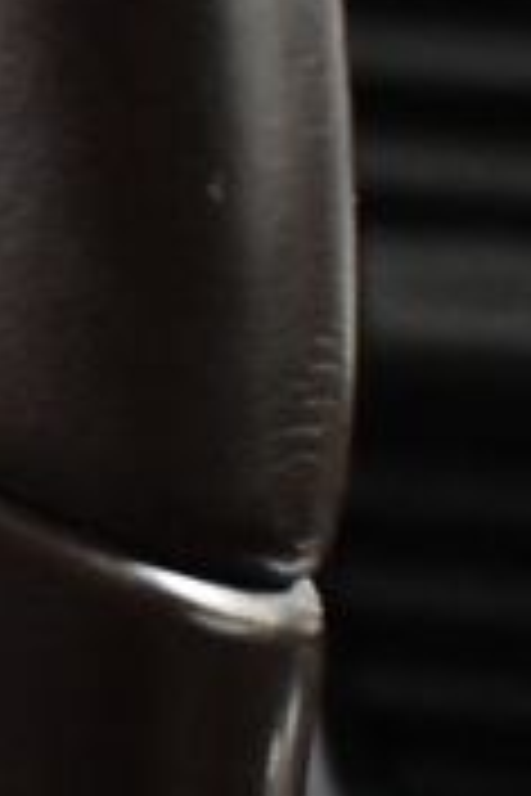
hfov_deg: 9.6
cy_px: 211
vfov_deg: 15.7
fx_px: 2876
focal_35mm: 130
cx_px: -657
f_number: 3.5
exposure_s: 1/60
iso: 4500
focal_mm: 18
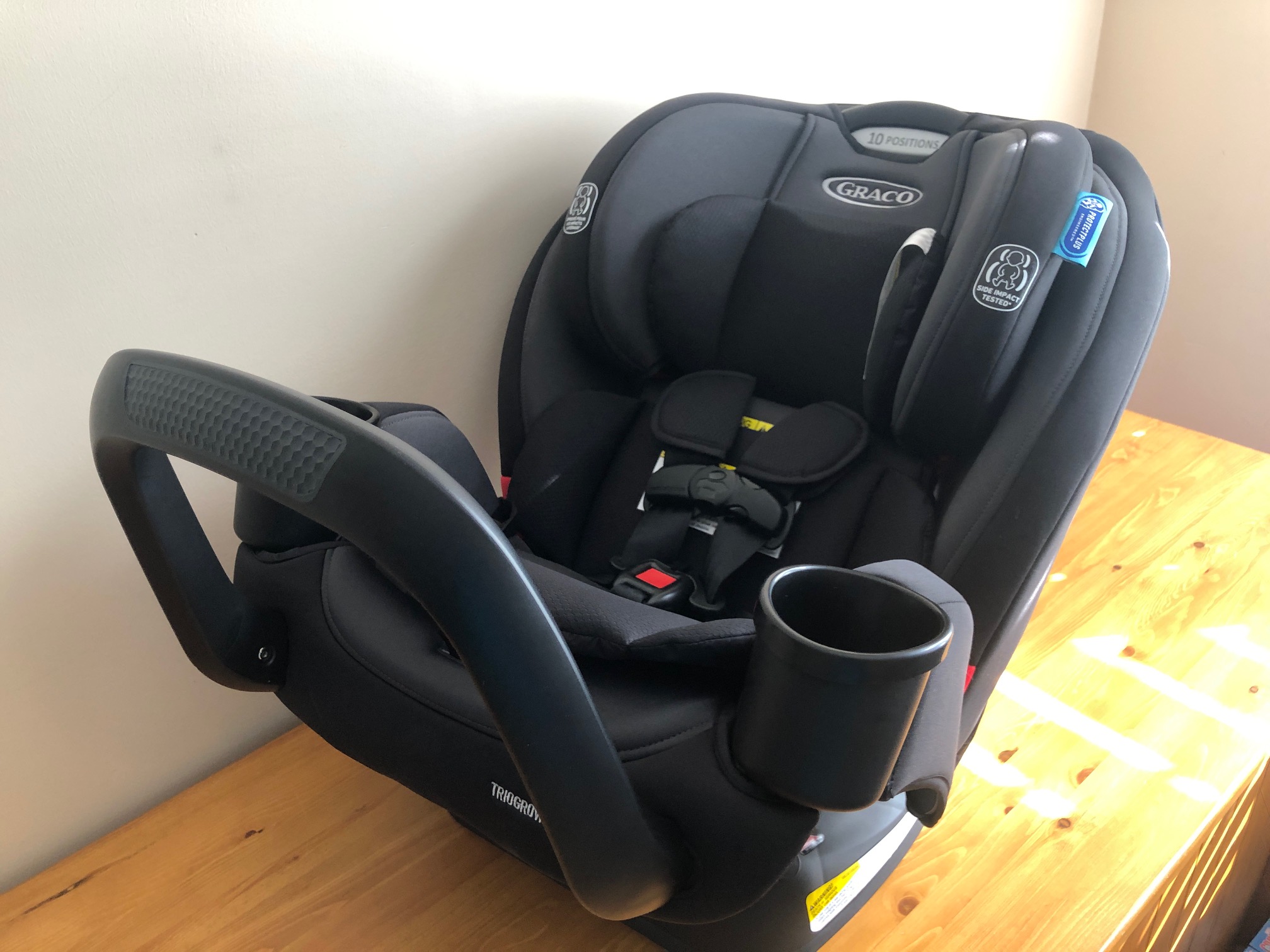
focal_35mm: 28
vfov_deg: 49.7
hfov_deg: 63.4
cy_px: 476
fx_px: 1027
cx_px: 635
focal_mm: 3.99
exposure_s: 1/15
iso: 40
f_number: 1.8
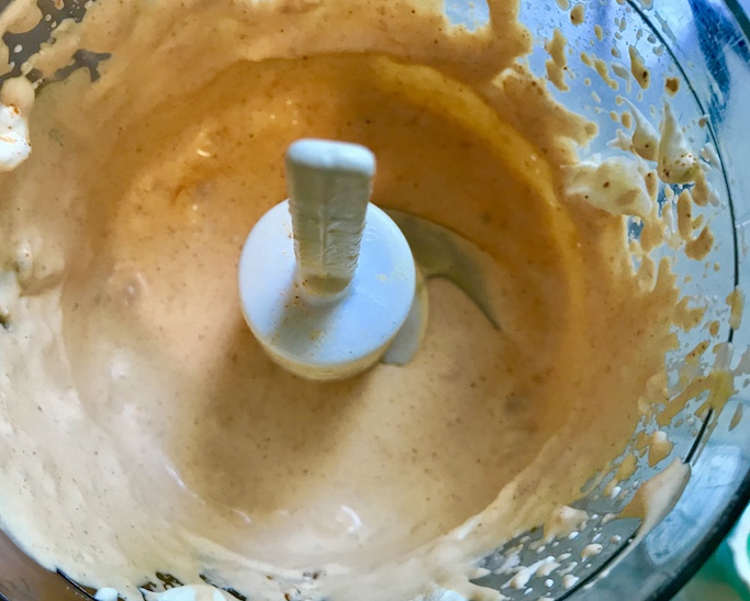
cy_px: 298
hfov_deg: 55.4
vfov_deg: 45.8
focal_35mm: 32
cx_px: 313
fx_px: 711
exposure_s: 1/30
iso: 25
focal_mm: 3.99
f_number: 1.8
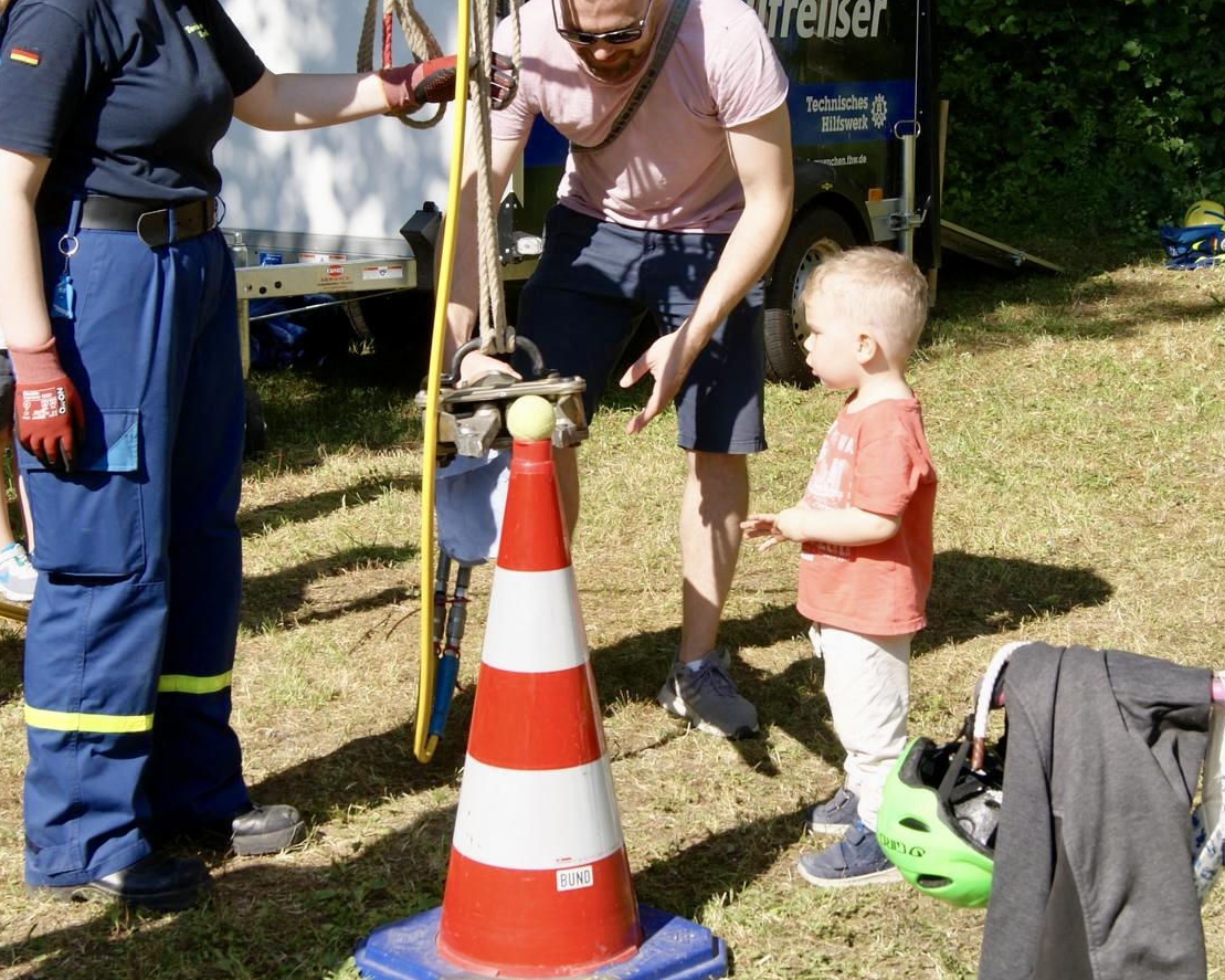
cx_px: 640
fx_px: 2891
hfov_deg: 23.9
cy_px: 413
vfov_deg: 19.2
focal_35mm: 80
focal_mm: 35
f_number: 10
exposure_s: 1/100
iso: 100
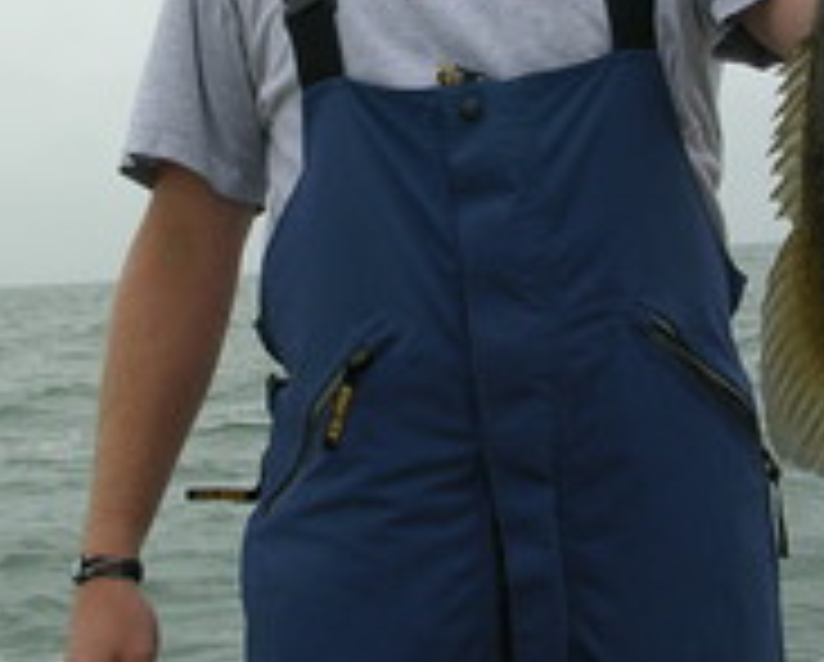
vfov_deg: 18.7
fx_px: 1979
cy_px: 77
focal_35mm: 81
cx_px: 423
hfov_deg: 23.5
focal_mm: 5.8
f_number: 5.6
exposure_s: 1/281
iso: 50
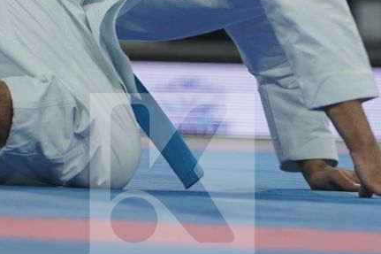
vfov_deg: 1.7
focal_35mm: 811
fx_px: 8579
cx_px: 172
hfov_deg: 2.5
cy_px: -141
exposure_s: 1/500
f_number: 2.8
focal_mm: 194
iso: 640
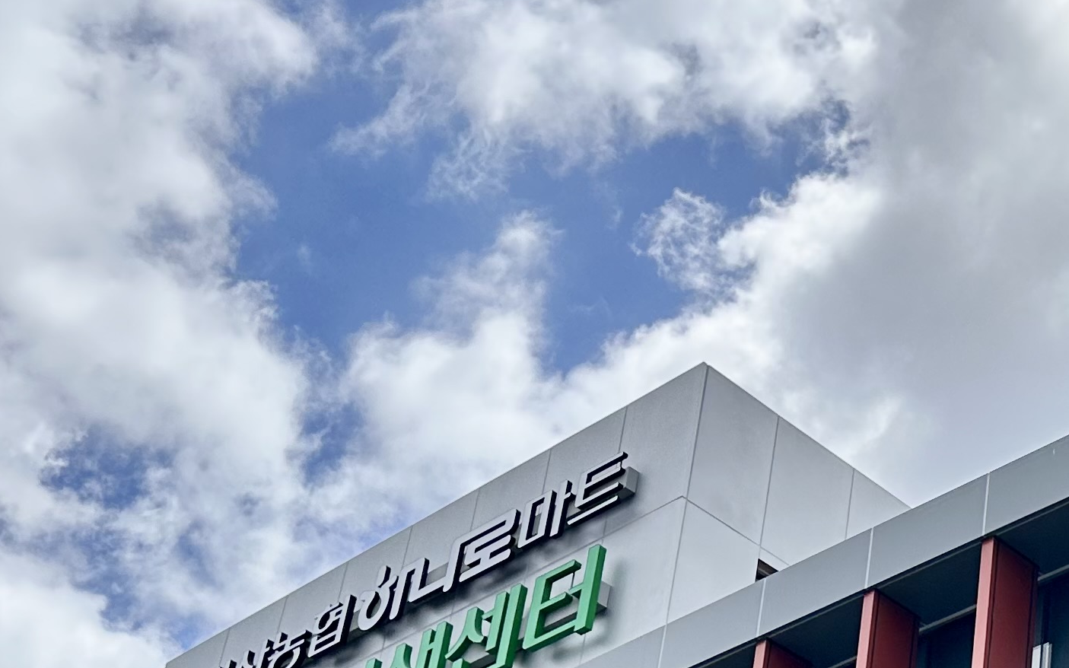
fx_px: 2127
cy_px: 783
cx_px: 1137
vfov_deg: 17.1
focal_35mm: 73
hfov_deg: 26.3
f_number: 1.78
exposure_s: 1/4762
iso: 80
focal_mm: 6.86
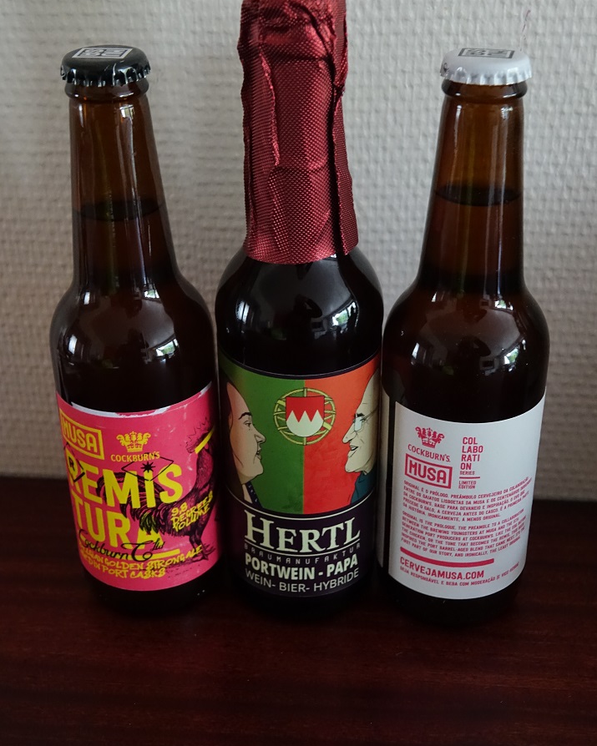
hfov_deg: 32.7
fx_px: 1016
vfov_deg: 40.3
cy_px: 357
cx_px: 304
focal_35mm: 46
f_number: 3.2
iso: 1600
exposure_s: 1/8
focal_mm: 14.65
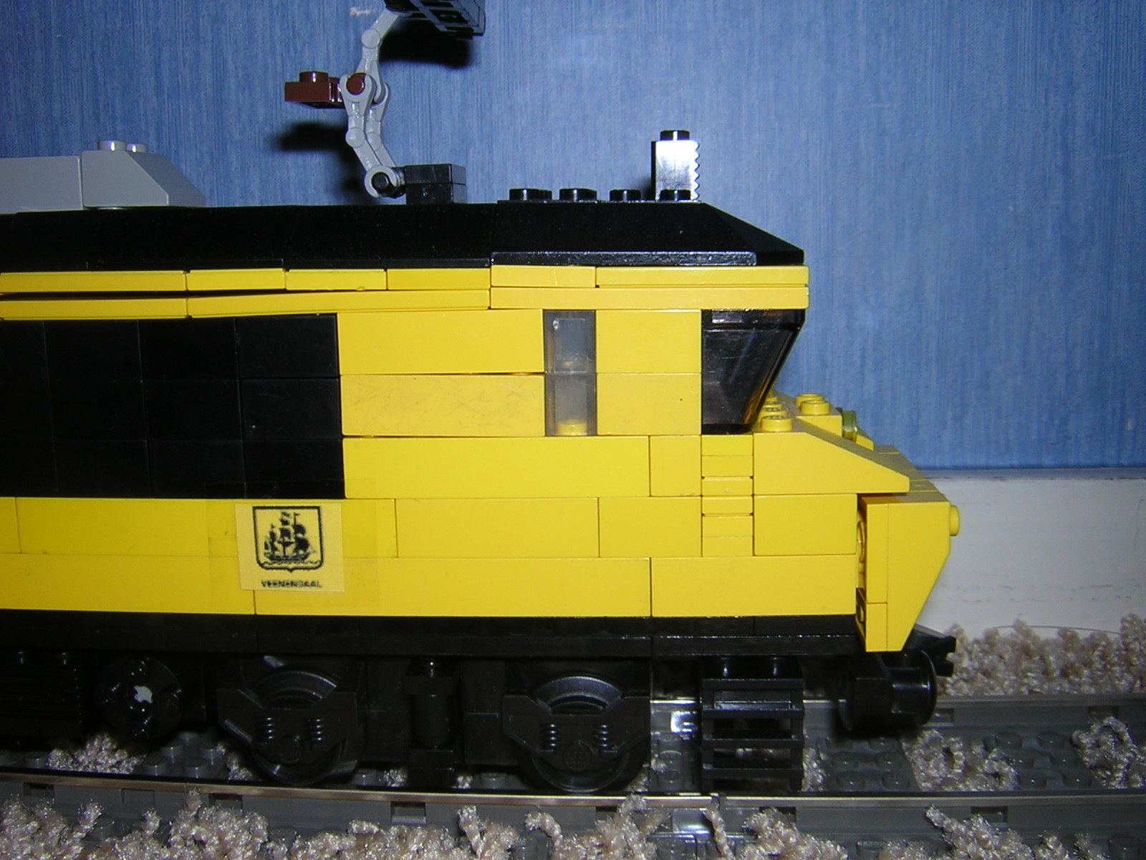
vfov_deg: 39.7
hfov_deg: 51.4
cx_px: 573
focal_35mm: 36
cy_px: 430
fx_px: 1192
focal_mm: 4.7
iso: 100
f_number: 5.2
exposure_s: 1/60.1
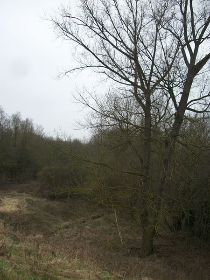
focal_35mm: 32
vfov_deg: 56.8
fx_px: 259
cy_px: 140
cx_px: 105
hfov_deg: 44.2
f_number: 8.8
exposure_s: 1/60
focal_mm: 5.7
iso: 80
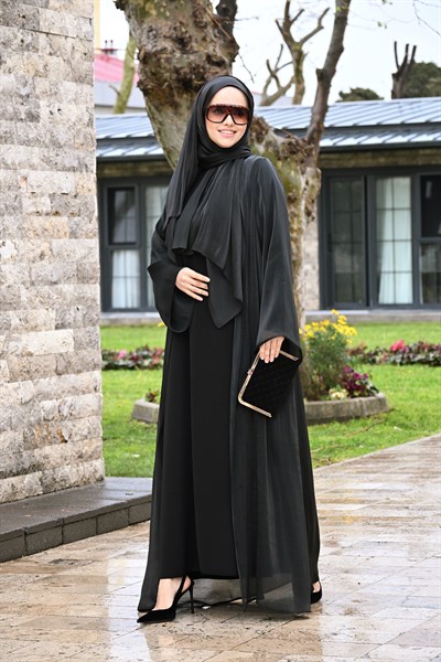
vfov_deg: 18.2
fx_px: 2067
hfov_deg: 12.2
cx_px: 220
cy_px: 331
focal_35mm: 112
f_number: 4.8
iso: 900
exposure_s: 1/250
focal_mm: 75
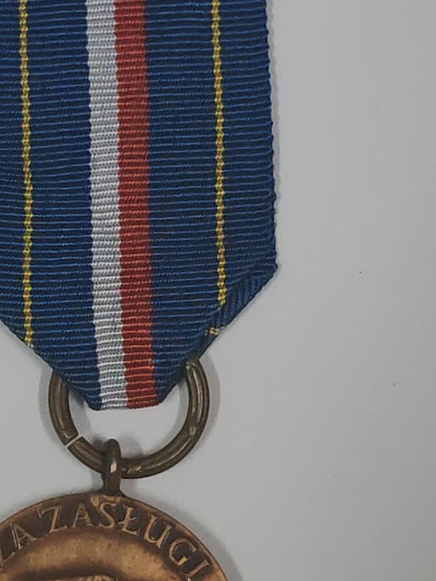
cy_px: 284
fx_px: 2300
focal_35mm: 137
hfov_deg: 10.8
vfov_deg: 14.4
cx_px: 100
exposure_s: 1/50
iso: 500
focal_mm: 5.52
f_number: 1.95
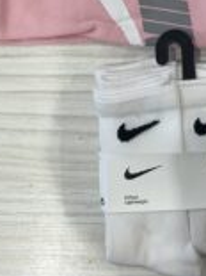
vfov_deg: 20.6
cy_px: -101
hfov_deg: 17.2
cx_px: 169
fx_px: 675
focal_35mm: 85
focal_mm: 5.1
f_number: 1.6
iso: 40
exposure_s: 1/100
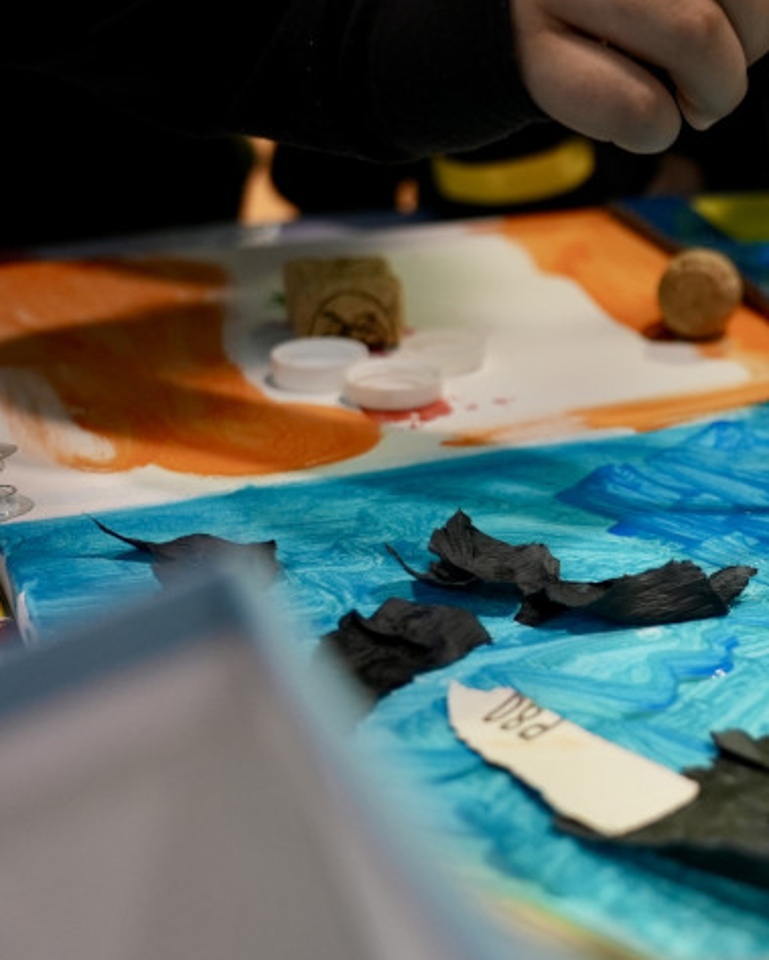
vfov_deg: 26.0
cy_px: 475
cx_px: 810
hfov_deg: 20.2
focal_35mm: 73
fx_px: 2075
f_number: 4
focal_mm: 46
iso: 2500
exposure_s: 1/160
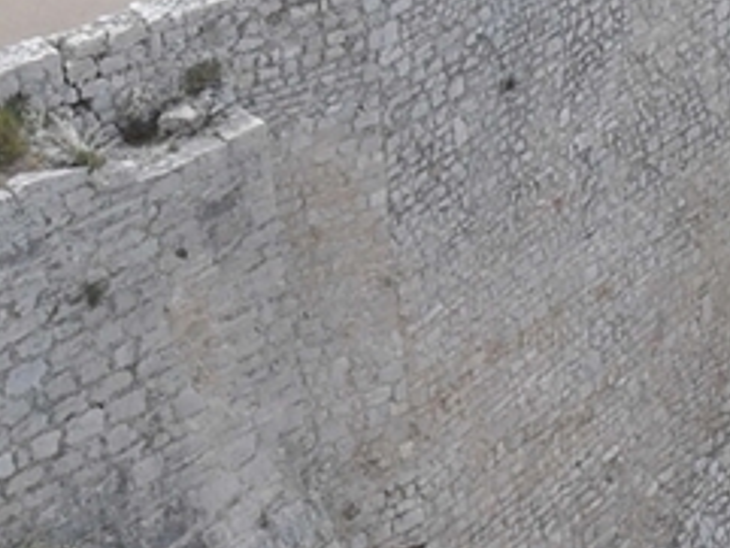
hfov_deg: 13.5
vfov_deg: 10.2
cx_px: 591
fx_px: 3059
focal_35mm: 145
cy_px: 421
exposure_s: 1/350
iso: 100
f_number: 3.2
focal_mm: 6.3
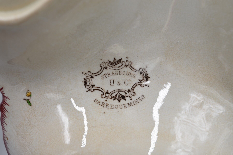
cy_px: 78
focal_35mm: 51
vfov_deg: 26.5
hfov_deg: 38.9
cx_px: 116
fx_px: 330
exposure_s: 1/125
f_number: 5.6
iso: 100
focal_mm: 34
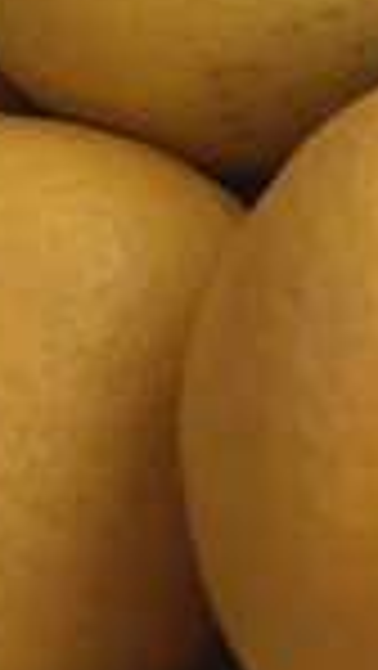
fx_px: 1352
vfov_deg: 26.1
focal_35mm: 76
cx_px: 536
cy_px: -36
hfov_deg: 15.0
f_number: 1.5
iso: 640
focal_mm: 5.7
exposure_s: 1/32
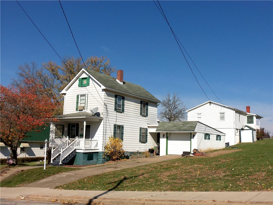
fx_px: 292
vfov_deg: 38.7
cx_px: 136
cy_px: 102
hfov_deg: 50.1
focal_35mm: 37
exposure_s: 1/320
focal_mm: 6.7
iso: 64
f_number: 9.2
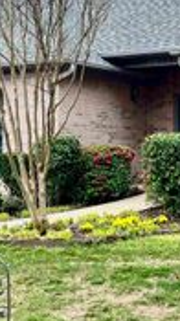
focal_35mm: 81
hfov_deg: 14.9
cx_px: 75
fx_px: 690
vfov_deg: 25.9
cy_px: 78
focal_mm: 5.7
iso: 50
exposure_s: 1/611
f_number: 1.5
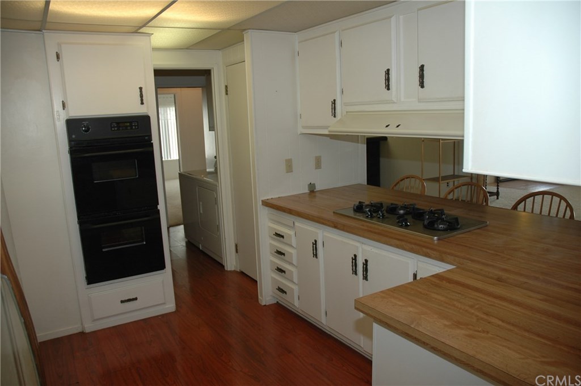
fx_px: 435
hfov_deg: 67.4
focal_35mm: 27
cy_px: 193
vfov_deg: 47.8
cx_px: 290
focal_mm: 18
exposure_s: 1/60
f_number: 4
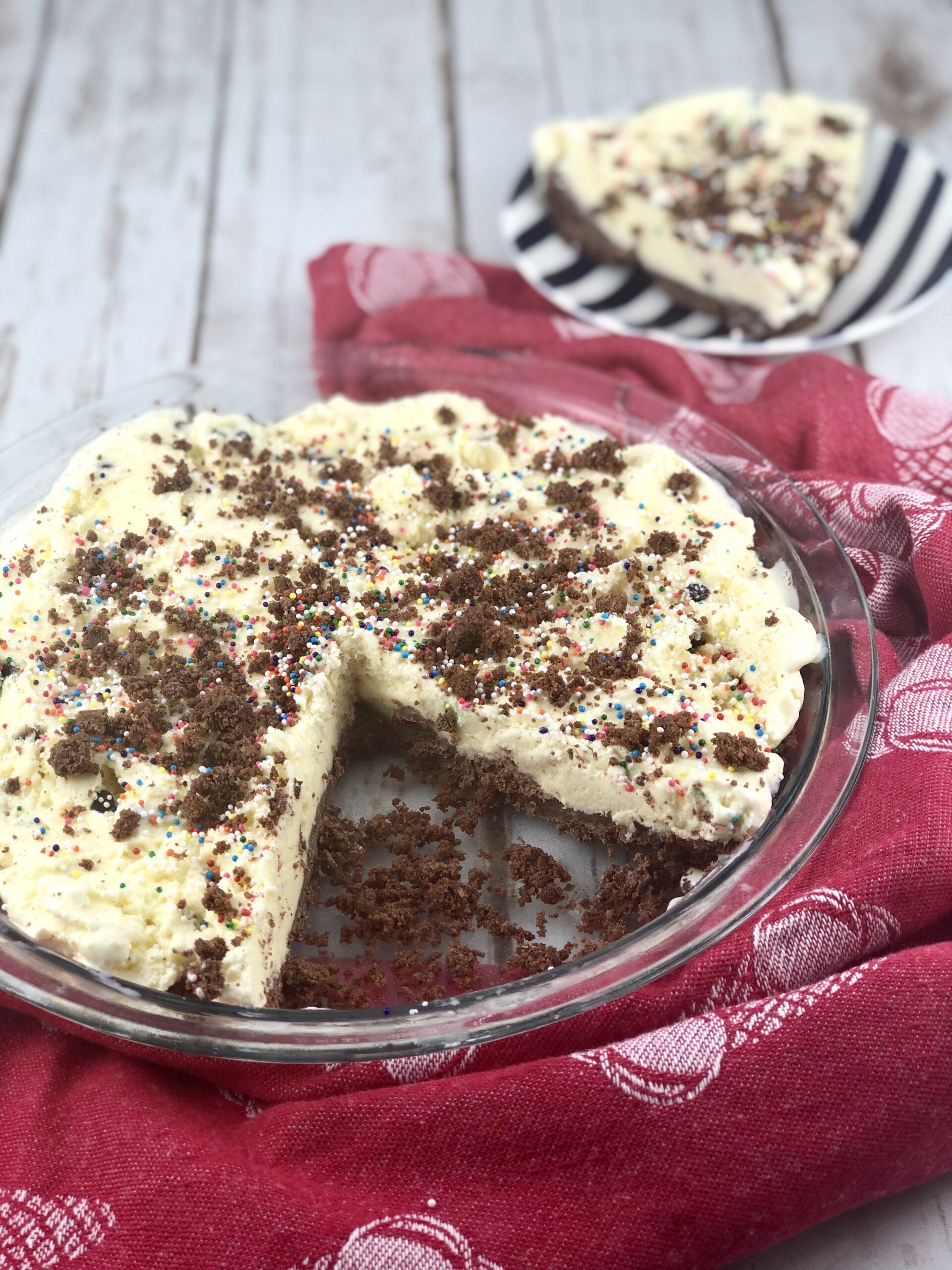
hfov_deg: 25.7
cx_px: 476
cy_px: 635
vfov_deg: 33.8
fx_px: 2090
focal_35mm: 57
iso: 25
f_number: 2.8
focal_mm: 6.6
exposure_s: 1/120
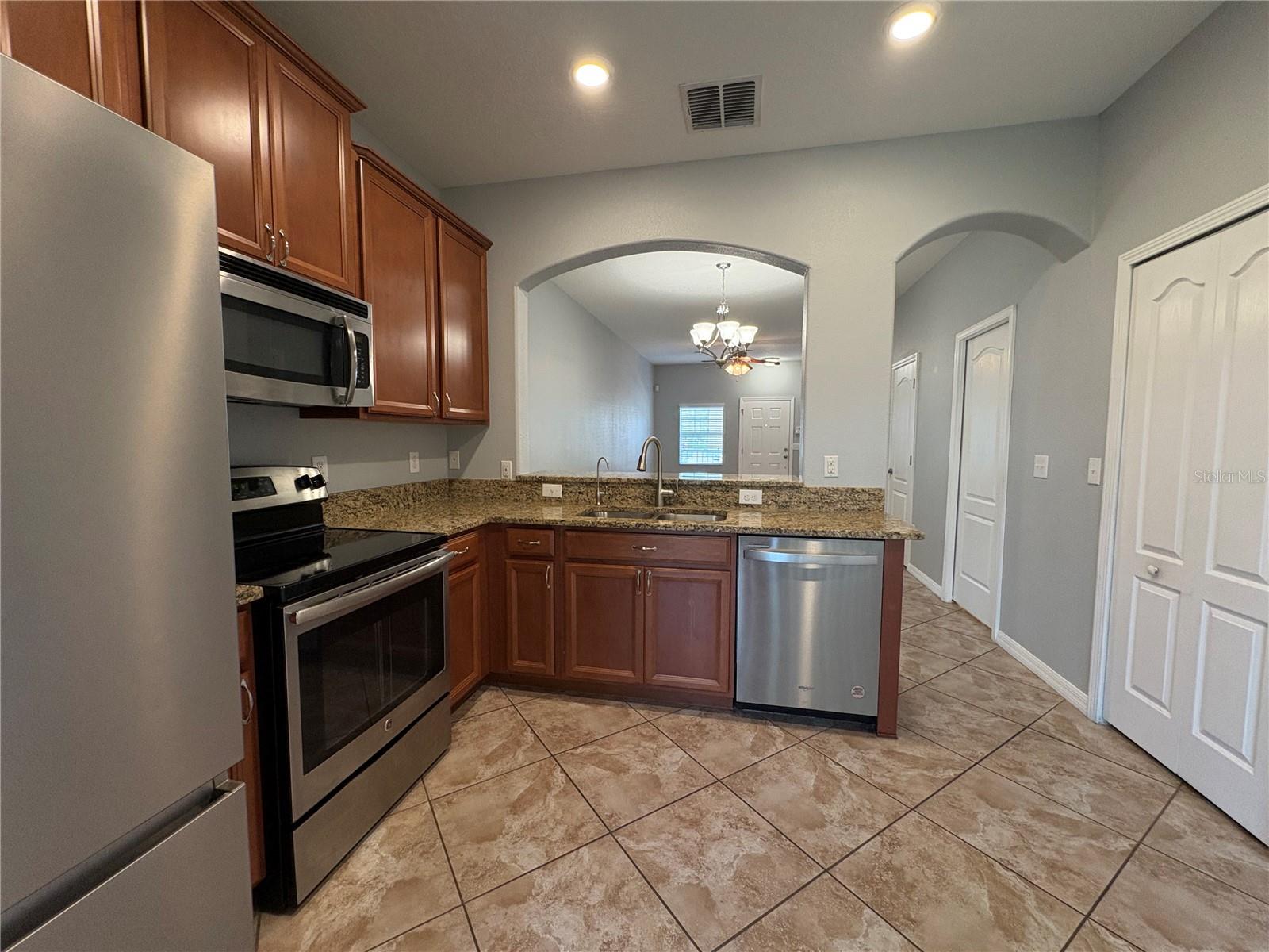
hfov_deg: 102.1
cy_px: 476
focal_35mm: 14
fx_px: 513
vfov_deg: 85.7
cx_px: 634
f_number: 2.2
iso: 400
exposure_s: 1/120
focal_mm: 2.22
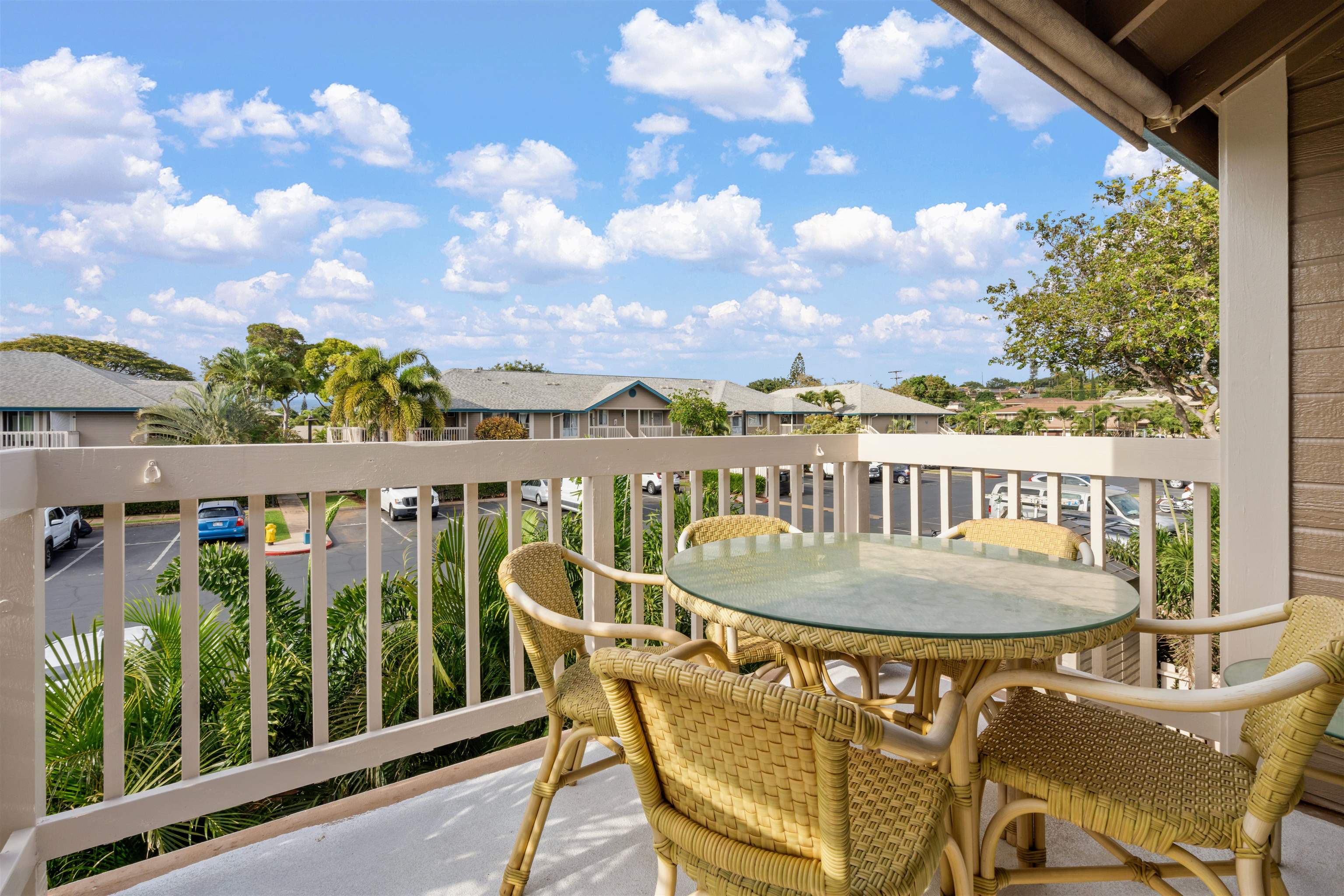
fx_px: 597
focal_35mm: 16
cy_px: 448
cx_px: 672
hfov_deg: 96.7
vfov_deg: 73.7
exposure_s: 1/60
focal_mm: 16
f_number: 16
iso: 320
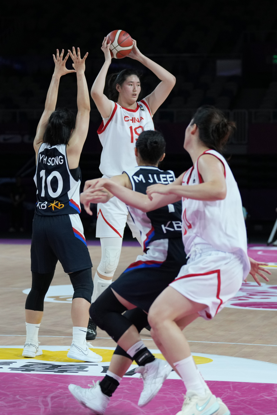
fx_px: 912
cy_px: 208
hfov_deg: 17.3
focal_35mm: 79
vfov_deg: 25.7
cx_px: 138
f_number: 2.8
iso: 1600
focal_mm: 79
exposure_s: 1/2000
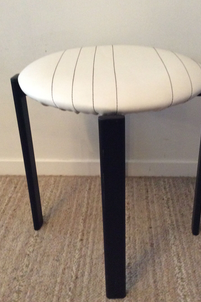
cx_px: 111
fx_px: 335
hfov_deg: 33.4
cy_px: 149
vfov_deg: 48.5
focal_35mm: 40
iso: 250
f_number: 2.4
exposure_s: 1/20
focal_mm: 3.3
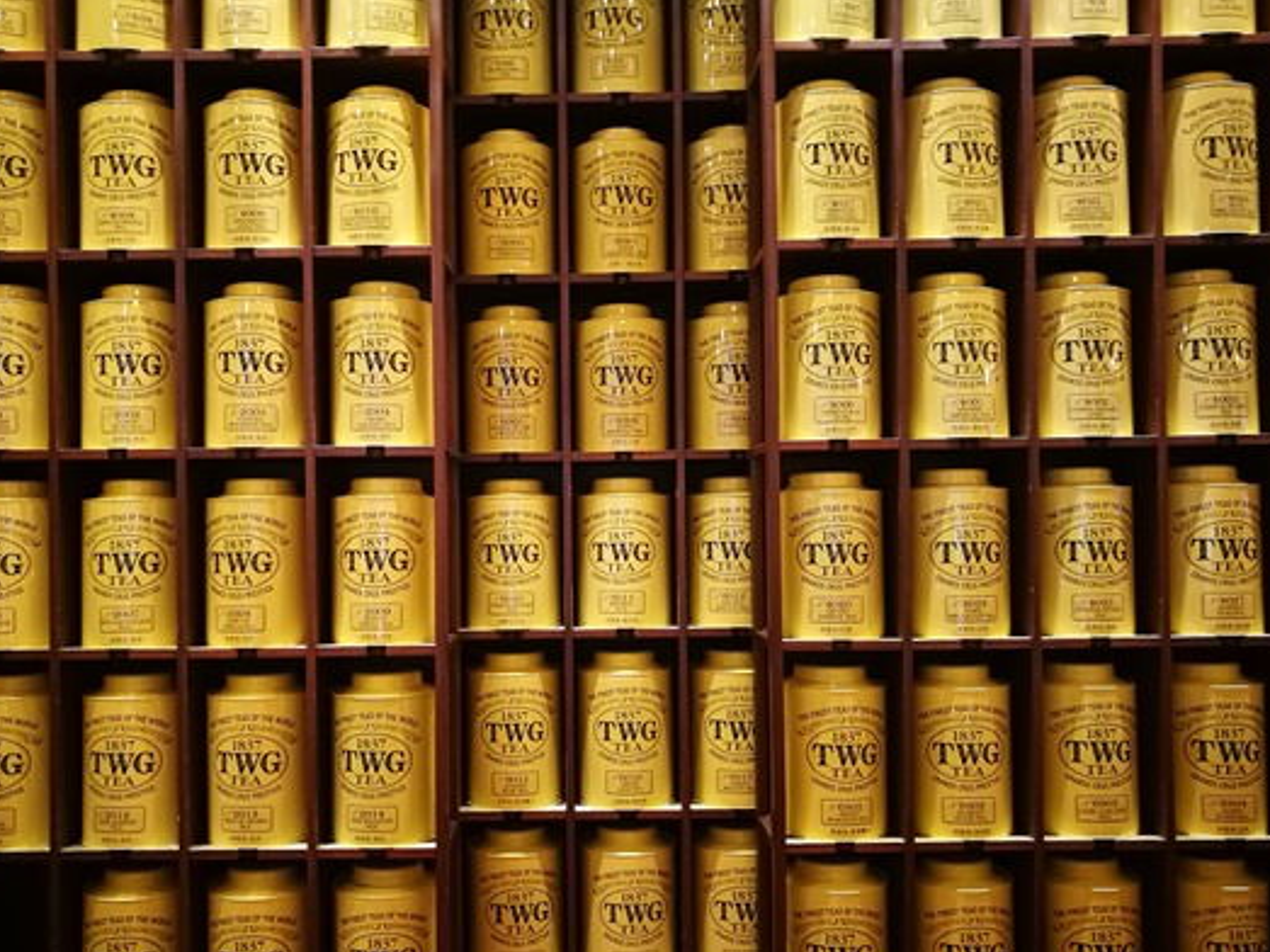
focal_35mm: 31
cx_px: 578
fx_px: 1137
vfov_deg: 45.4
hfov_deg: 58.3
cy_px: 500
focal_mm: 4.5
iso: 400
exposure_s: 1/24
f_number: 2.2
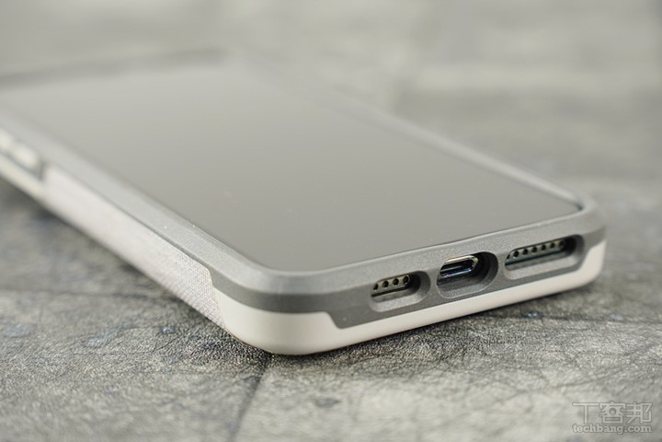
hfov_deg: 24.6
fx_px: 1517
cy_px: 221
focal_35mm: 82
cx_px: 331
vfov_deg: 16.6
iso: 500
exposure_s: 1/60
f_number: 4
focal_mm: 55
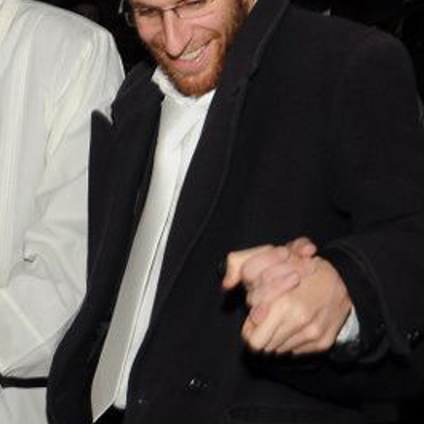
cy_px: 154
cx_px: -110
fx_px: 1774
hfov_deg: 13.2
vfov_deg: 13.6
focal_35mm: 128
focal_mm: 26
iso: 640
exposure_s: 1/100
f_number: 4
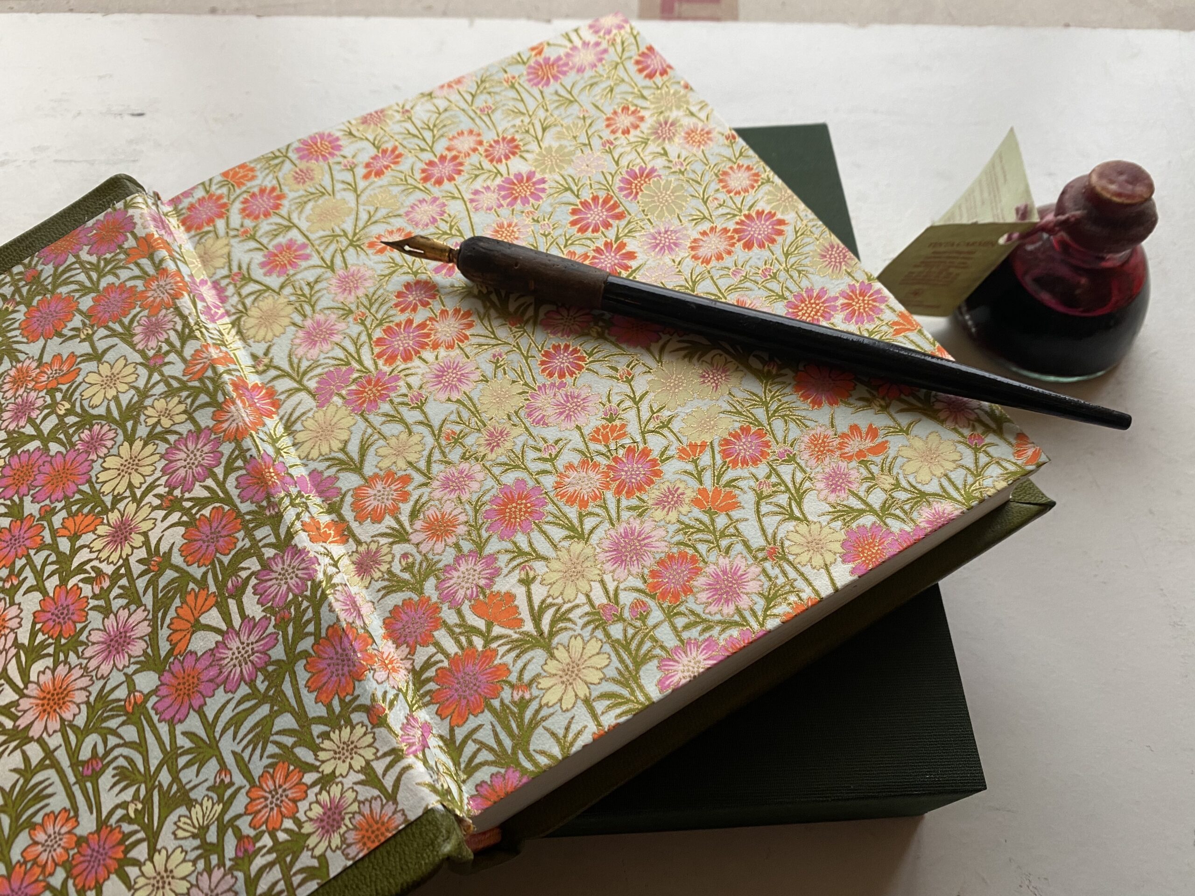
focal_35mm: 26
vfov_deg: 53.1
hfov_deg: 67.3
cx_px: 598
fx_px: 898
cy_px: 448
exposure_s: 1/50
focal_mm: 4.25
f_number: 1.8
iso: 64
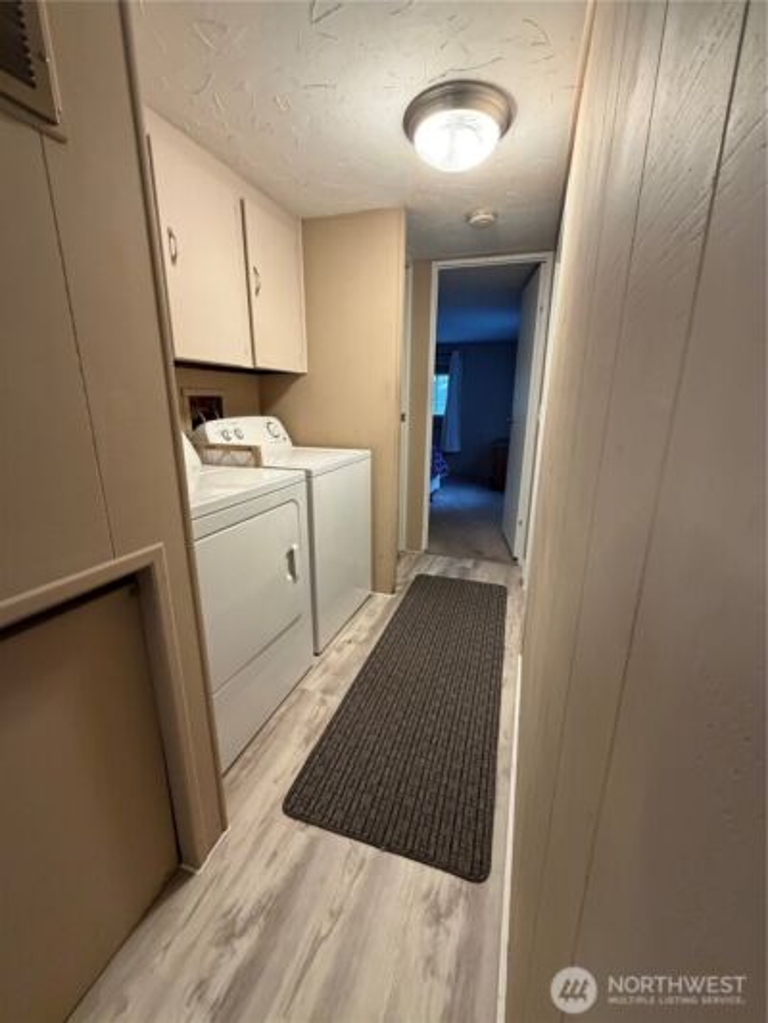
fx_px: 414
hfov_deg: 85.7
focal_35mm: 14
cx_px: 384
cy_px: 512
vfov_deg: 102.1
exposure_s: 1/60
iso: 500
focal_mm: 2.22
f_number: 2.2
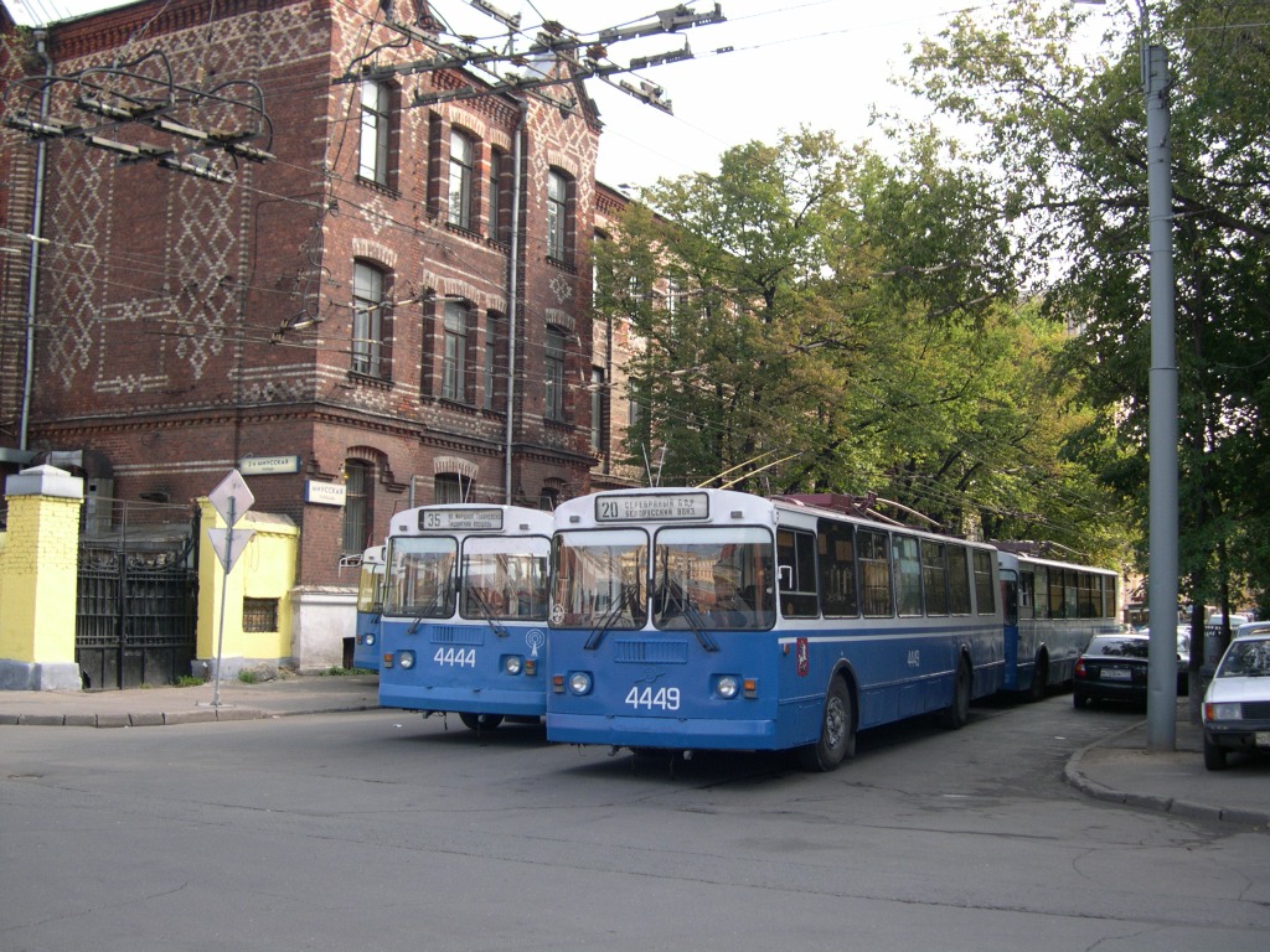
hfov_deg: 49.0
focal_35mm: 38
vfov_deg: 37.7
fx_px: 1394
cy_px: 476
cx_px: 635
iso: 100
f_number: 2.8
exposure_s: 1/259
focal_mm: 8
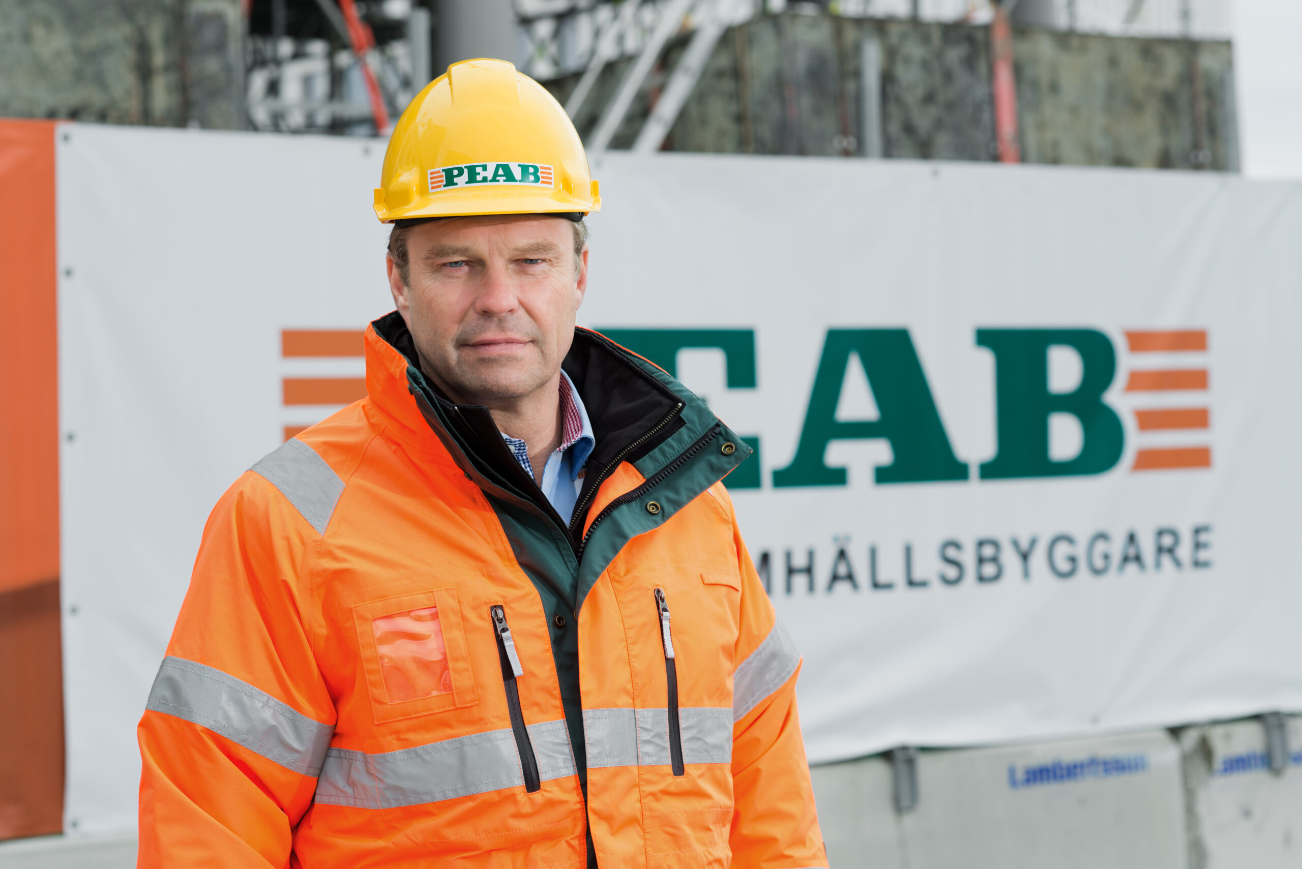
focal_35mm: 85
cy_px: 434
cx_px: 651
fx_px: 3075
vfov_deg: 16.1
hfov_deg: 23.9
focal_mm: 85
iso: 100
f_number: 5.6
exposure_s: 1/250
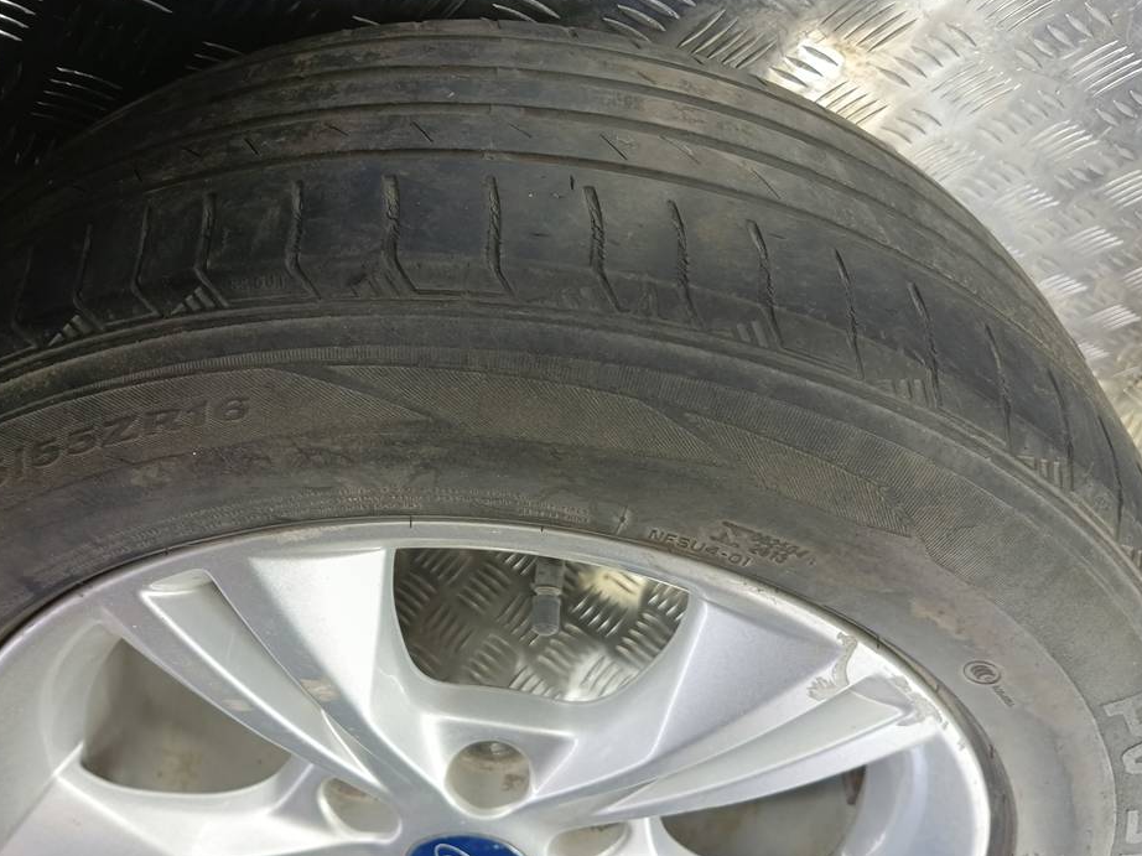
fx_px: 989
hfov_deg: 59.9
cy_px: 427
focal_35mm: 30
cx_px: 519
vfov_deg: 46.8
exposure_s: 1/33.3
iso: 166
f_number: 1.6
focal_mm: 4.11
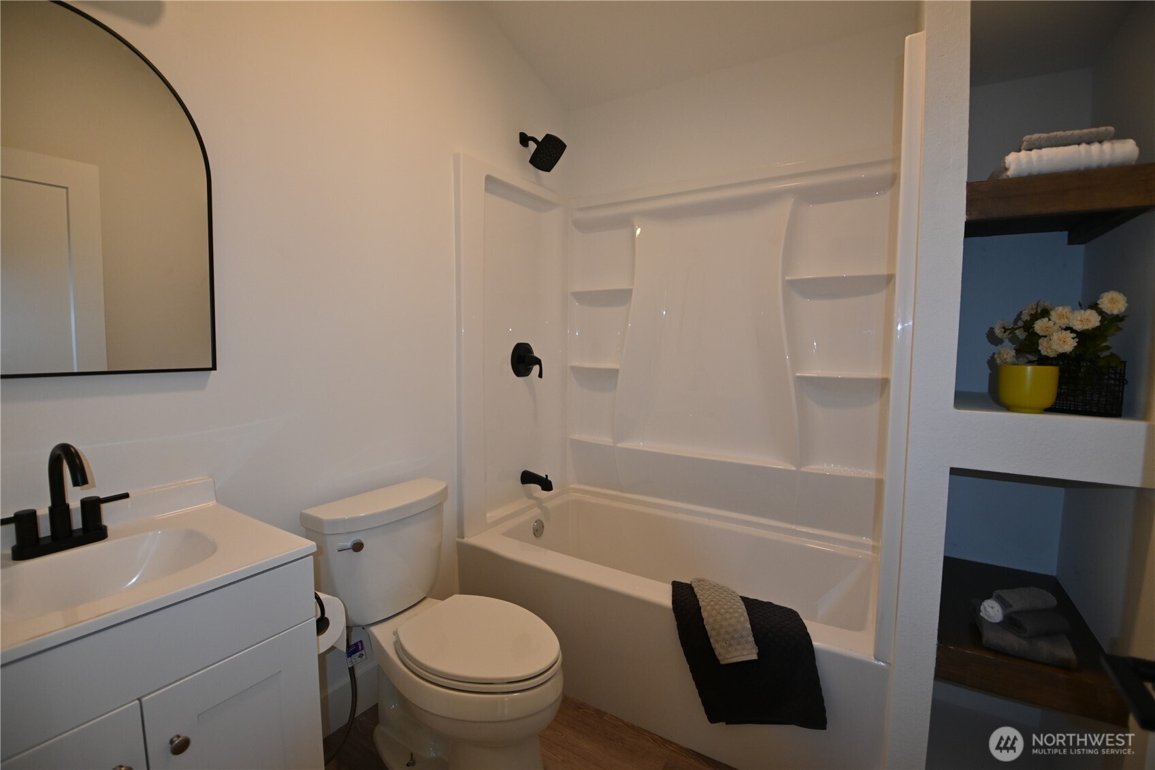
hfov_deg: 100.4
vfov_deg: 77.3
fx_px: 481
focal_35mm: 15
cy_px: 385
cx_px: 578
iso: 500
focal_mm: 10
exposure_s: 1/200
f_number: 3.5
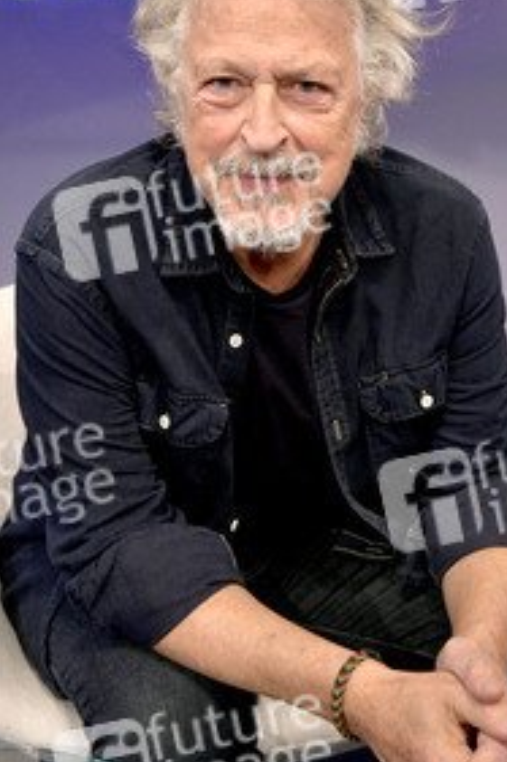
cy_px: 353
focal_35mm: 54
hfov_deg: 25.0
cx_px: 271
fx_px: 1142
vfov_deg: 36.9
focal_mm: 38
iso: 1600
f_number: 6.3
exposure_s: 1/250
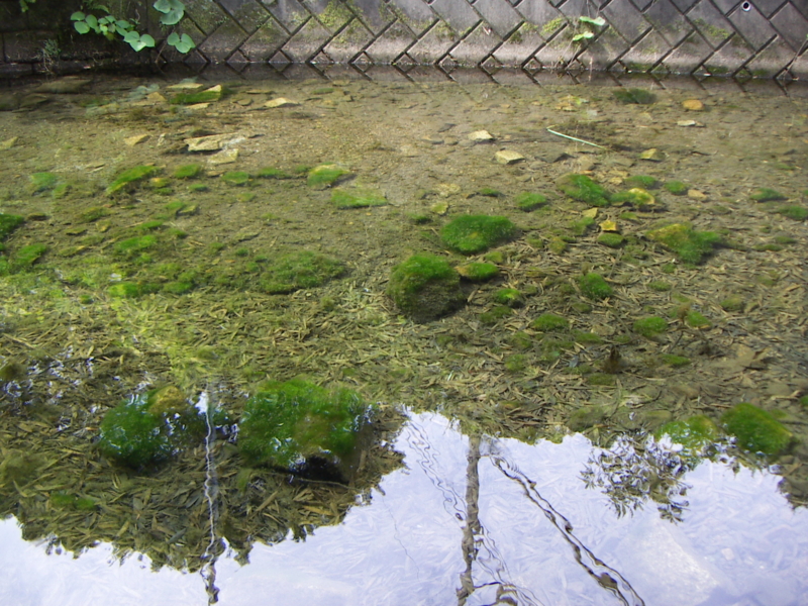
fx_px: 840
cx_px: 404
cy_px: 303
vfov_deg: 39.7
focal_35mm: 36
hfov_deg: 51.4
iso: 50
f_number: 2.8
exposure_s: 1/80
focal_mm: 4.7
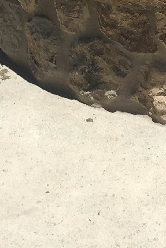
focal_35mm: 131
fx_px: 906
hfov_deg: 10.3
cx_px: 197
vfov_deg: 14.8
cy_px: -100
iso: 25
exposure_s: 1/1972
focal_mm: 4.15
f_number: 2.2
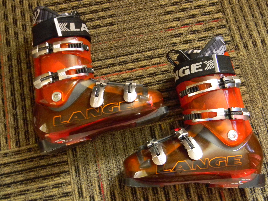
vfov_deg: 35.1
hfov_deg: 45.8
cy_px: 100
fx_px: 317
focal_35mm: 41
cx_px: 134
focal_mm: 7.3
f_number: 3.8
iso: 200
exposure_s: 1
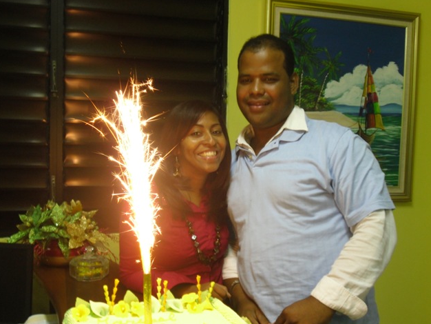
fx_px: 585
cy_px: 161
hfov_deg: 40.4
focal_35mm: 47
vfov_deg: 30.9
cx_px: 217
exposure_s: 1/5
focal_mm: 8.2
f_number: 4.3
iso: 200
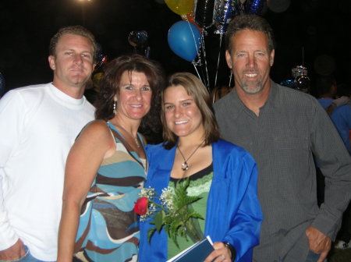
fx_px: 526
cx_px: 176
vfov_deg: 28.0
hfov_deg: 36.9
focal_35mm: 52
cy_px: 131
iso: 50
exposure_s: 1/60.1
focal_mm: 8.7
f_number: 3
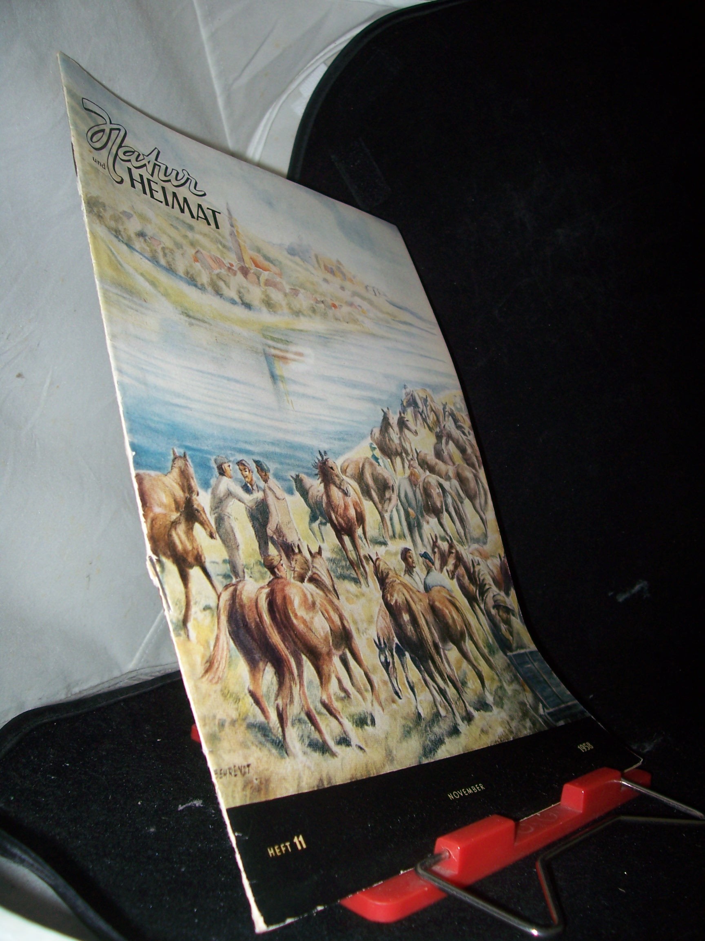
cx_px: 352
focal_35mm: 34
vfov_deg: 54.0
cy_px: 470
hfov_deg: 41.8
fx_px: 923
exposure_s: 1/60
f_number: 2.7
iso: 80
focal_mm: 5.6
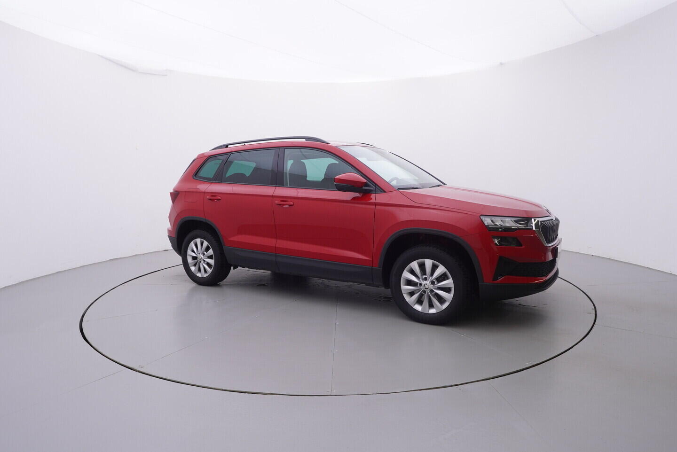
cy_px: 226
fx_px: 423
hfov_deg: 77.3
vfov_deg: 56.2
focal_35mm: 22
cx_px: 338
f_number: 5
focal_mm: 15
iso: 200
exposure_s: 1/80
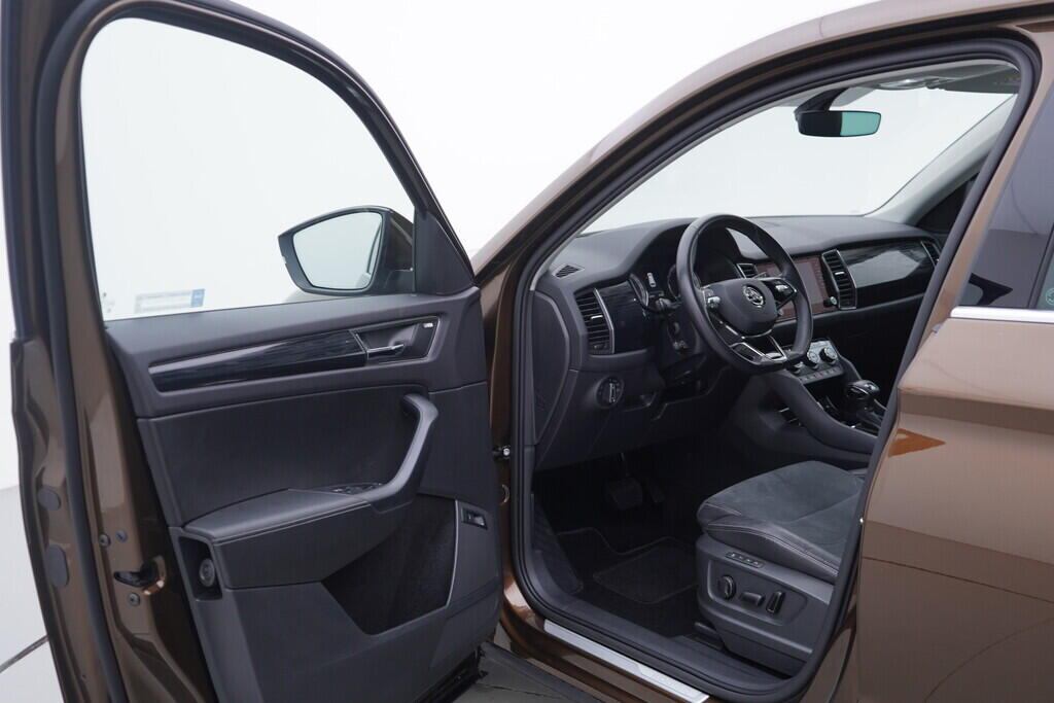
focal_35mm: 36
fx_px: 1054
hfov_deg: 53.1
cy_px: 352
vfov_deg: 36.9
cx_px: 527
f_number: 3.2
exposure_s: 1/50
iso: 125
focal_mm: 24
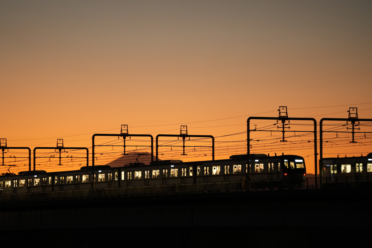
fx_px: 1955
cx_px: 186
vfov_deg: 7.3
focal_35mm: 189
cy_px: 124
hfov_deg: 10.9
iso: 2000
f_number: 2.8
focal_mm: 189.2
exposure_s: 1/100
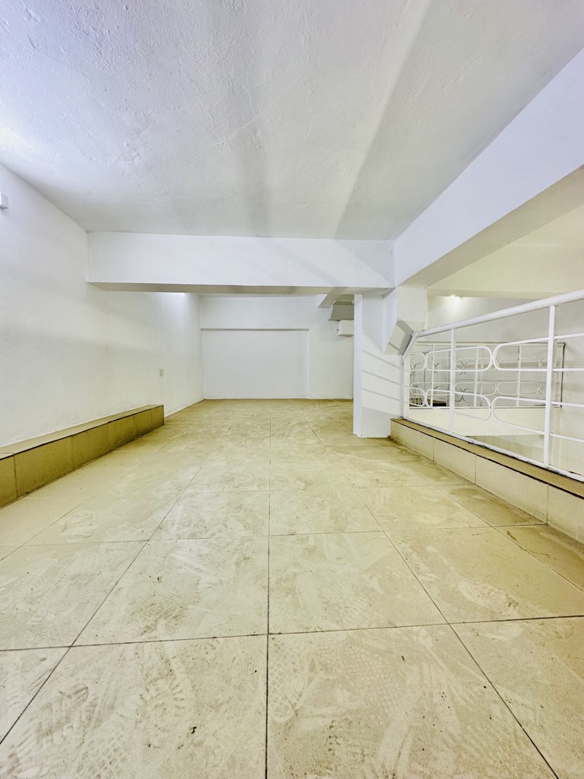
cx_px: 292
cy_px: 390
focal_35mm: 14
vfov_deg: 102.1
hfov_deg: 85.7
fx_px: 315
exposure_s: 1/100
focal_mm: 2.22
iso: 80
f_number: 2.2
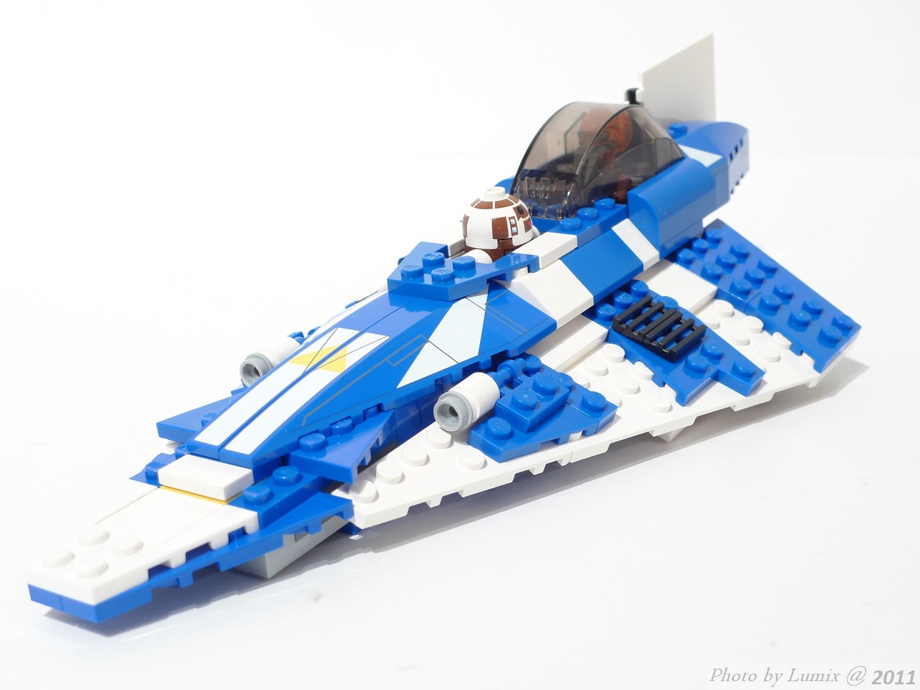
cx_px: 460
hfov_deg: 33.8
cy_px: 345
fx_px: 1515
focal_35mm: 57
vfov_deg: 25.7
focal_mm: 12.1
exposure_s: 1.6
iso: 80
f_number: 4.5
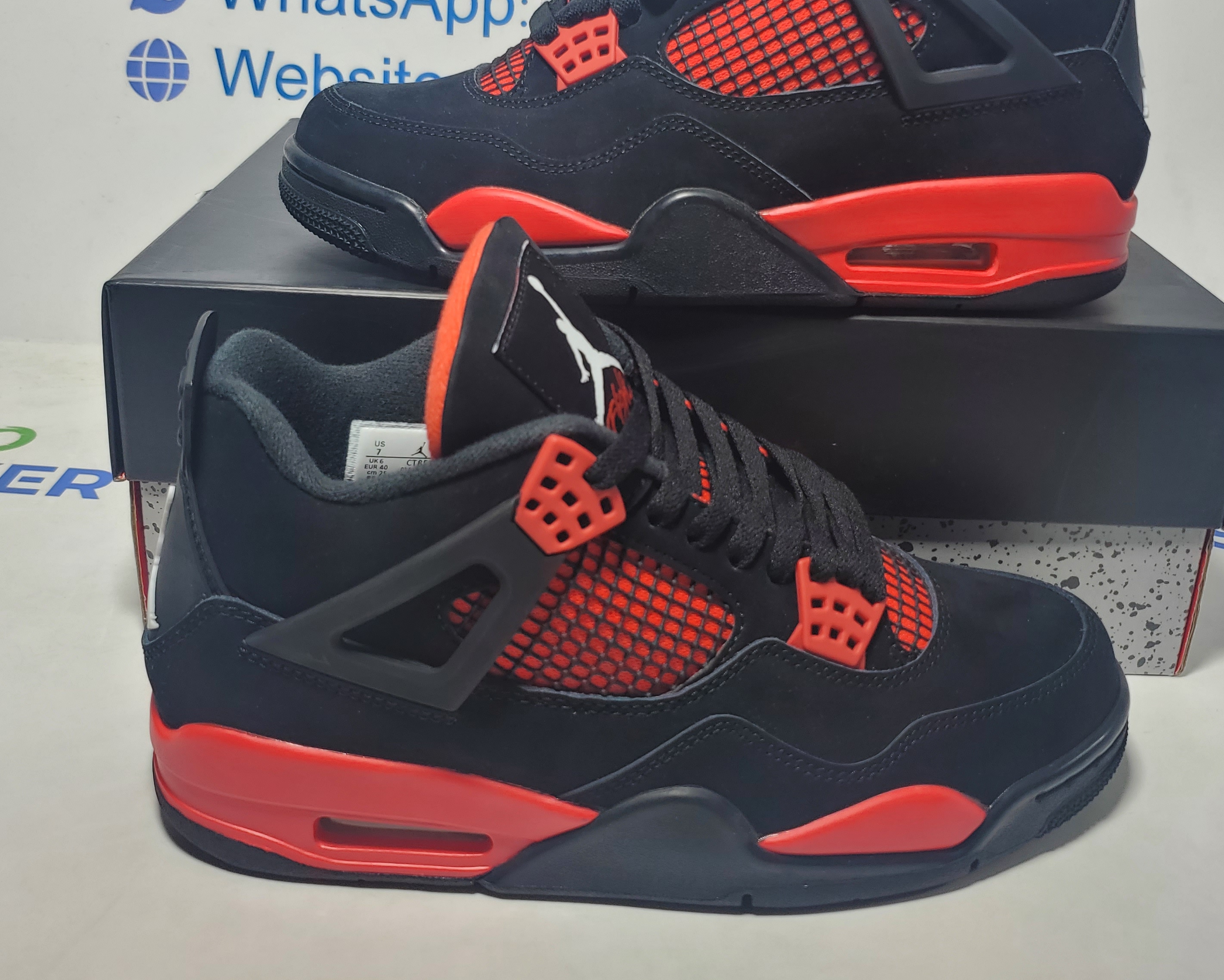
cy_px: 346
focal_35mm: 36
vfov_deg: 40.8
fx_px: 1304
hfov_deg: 50.2
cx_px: 668
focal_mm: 4.3
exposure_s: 1/361
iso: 50
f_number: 1.5
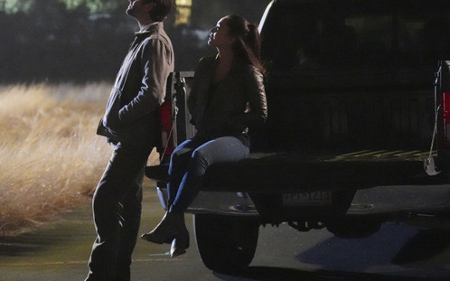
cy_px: 102
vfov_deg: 9.8
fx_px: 1643
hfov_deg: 15.5
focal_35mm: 134
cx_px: 116
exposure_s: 1/200
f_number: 3.2
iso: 51200
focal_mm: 84
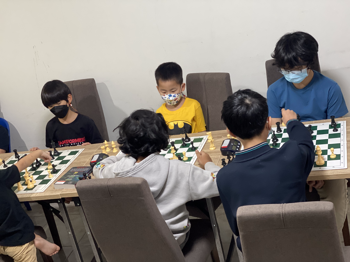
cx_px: 175
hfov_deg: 36.8
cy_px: 131
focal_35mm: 52
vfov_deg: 28.0
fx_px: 526
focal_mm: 6
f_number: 2
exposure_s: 1/33
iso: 320
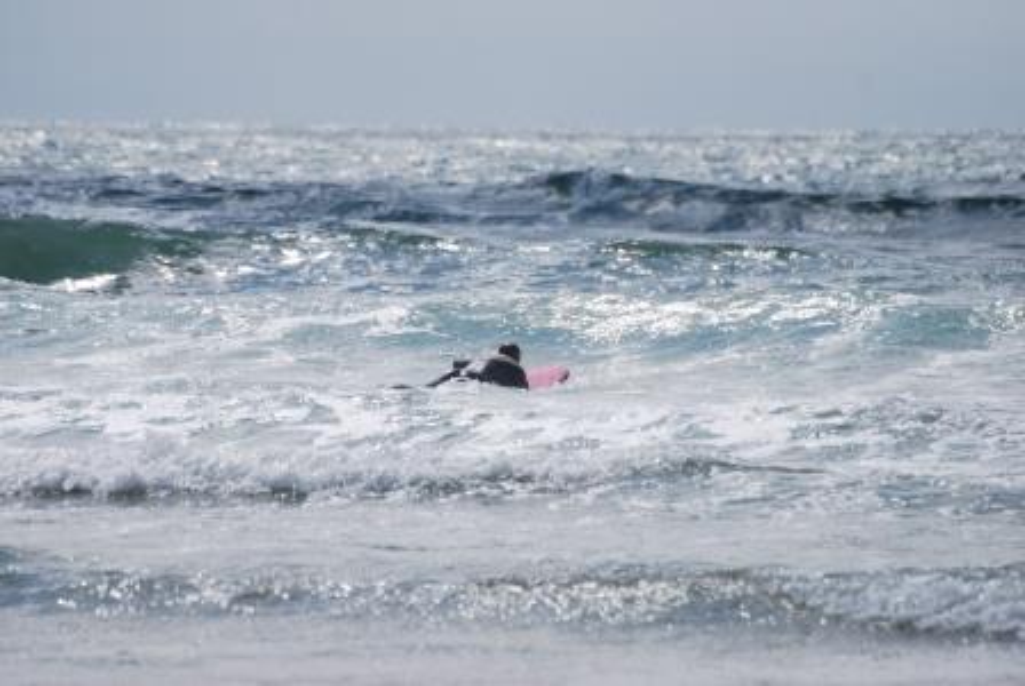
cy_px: 343
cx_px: 512
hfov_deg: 4.6
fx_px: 12829
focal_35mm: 450
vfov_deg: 3.1
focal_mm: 300
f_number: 5.6
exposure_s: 1/2000
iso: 200
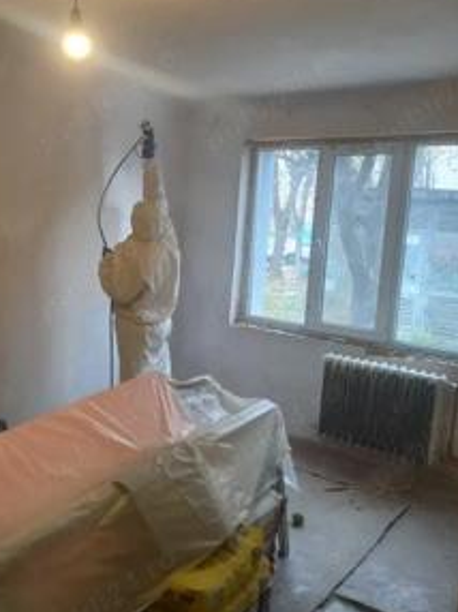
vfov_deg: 52.6
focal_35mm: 35
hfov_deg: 40.1
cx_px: 150
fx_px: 618
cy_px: 293
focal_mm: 4.6
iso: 200
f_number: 2
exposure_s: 1/33
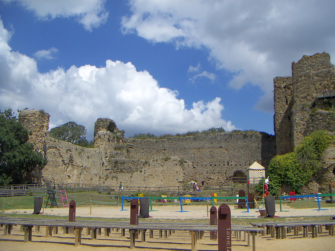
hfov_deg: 51.4
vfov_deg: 39.7
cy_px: 126
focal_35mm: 36
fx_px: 348
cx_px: 168
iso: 50
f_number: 6.7
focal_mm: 4.7
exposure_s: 1/500
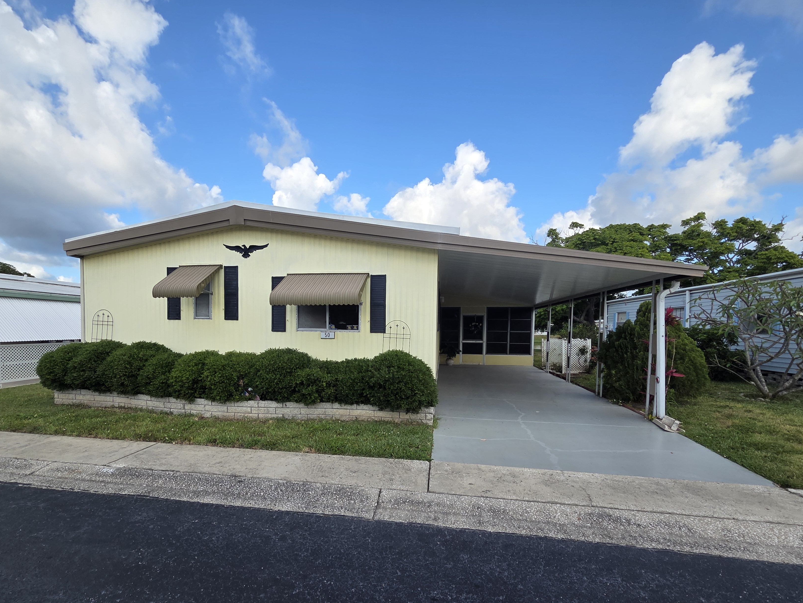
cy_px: 355
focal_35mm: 16
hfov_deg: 94.1
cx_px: 358
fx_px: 371
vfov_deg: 77.4
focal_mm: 2.2
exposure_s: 1/1027
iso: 50
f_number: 2.2
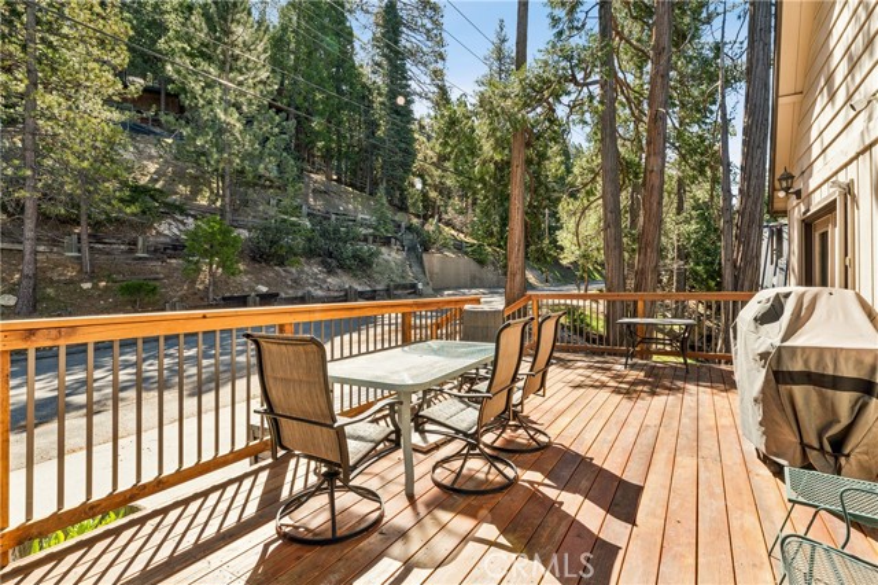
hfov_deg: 94.7
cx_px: 439
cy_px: 292
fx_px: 405
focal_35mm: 17
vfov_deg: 71.7
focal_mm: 16.6
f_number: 22
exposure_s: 1/10
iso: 100
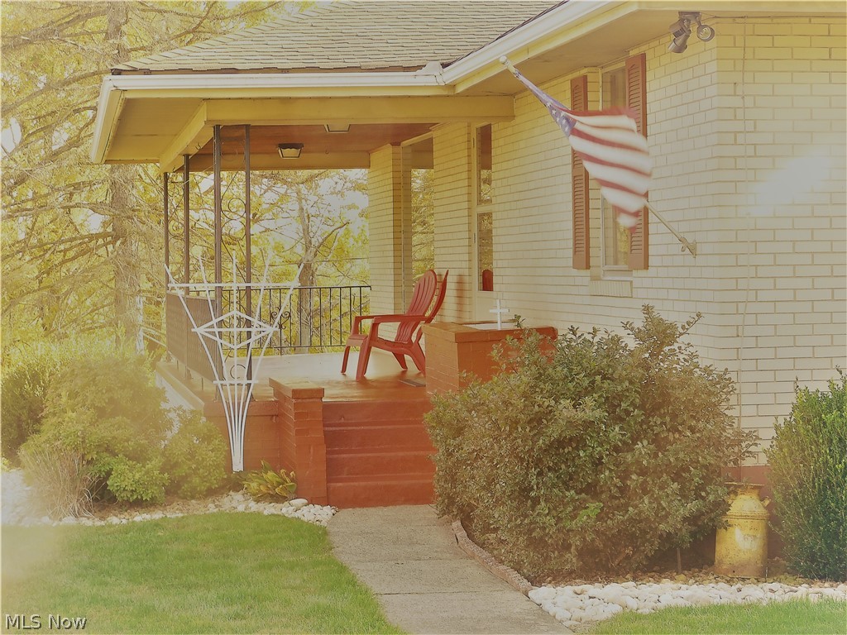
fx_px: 1957
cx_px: 424
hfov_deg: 24.4
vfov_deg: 18.4
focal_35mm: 80
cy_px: 318
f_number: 4.4
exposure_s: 1/50
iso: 125
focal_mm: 14.2
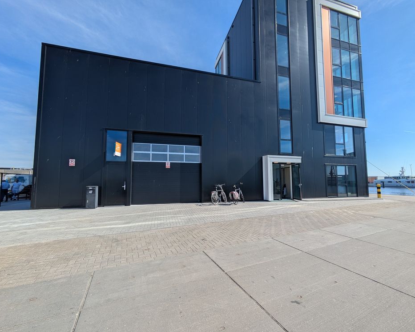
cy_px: 170
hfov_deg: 96.8
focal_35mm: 15
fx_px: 184
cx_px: 214
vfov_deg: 84.0
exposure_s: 1/1658
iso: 44
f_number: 2.2
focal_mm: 1.83
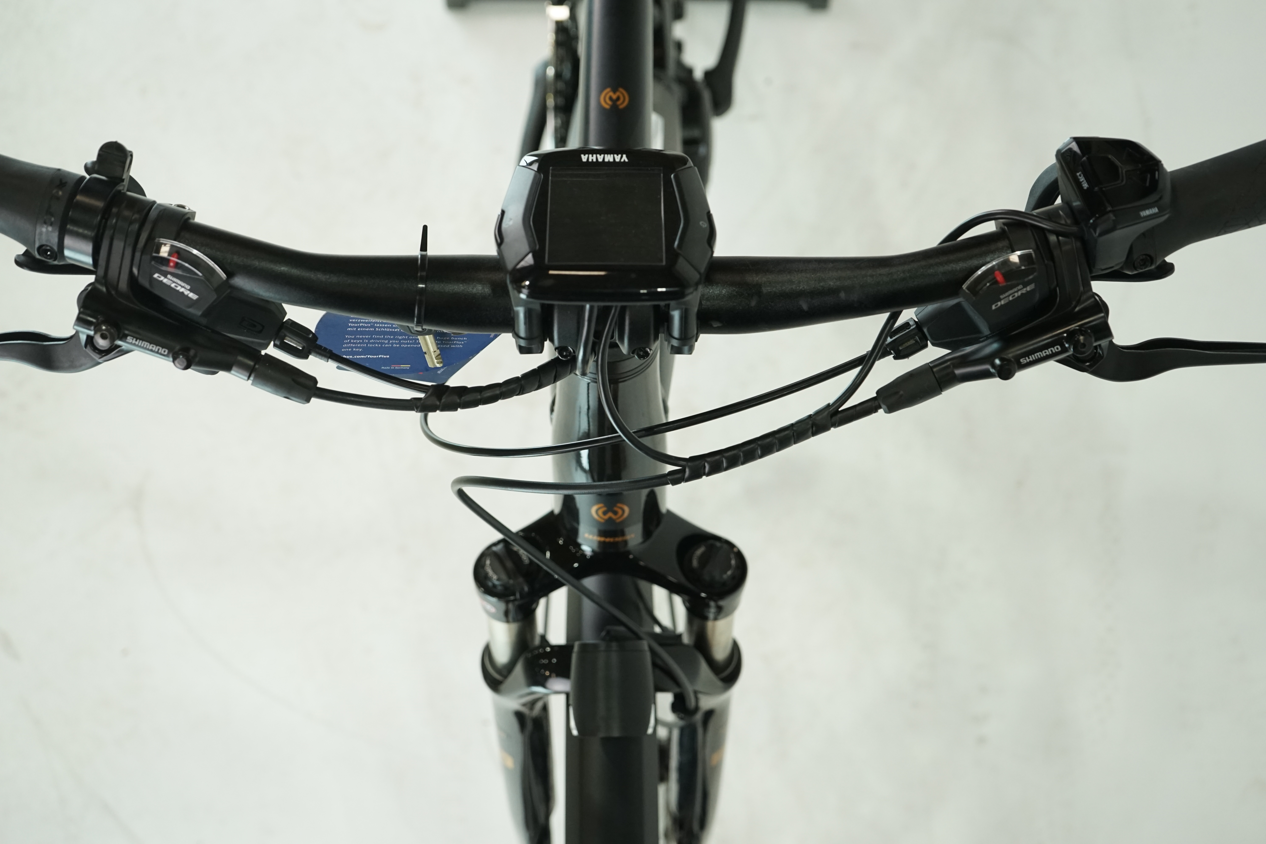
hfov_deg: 40.3
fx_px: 1723
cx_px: 633
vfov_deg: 27.5
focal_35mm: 49
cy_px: 422
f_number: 6.3
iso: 1600
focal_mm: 49
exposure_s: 1/200
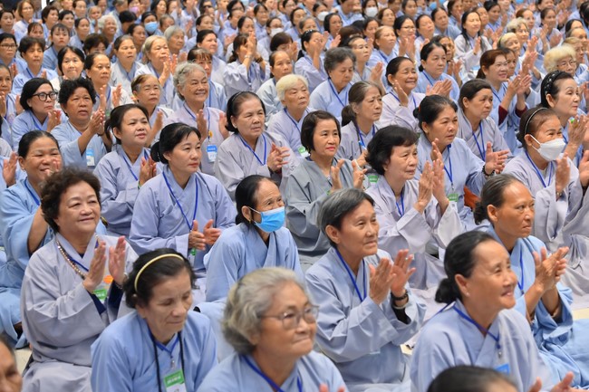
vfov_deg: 20.6
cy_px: 196
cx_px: 294
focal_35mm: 66
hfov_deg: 30.5
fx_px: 1079
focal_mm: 66
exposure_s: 1/100
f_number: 4.5
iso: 1250
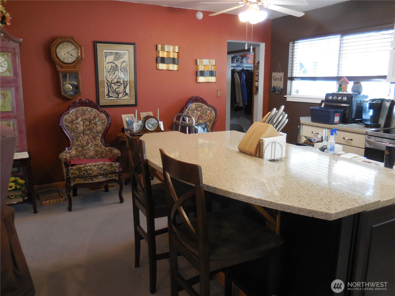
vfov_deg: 49.7
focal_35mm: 28
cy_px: 148
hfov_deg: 63.4
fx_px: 320
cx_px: 198
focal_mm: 5
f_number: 3.5
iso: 360
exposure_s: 1/30
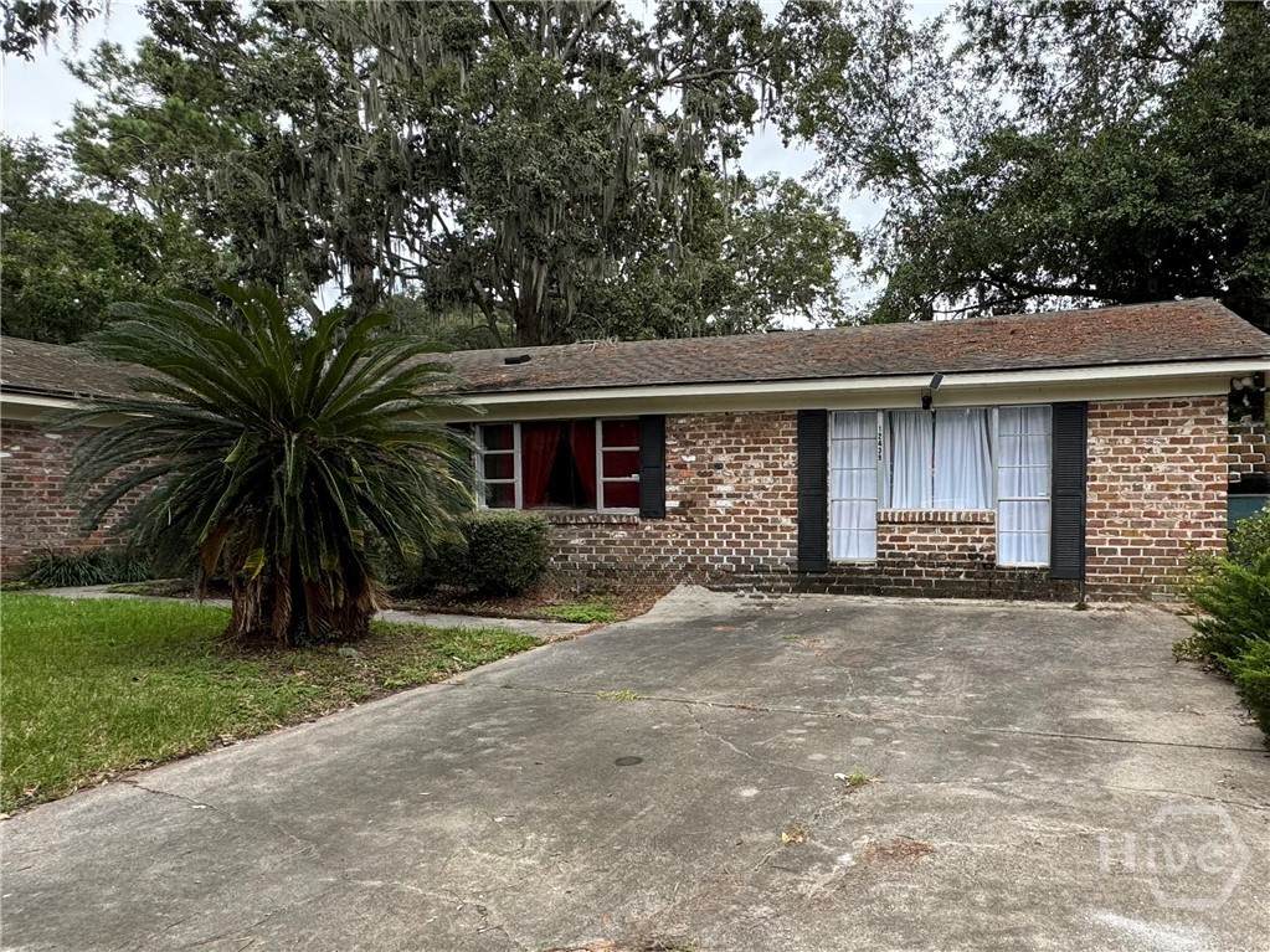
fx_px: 514
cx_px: 635
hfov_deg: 102.1
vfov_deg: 85.7
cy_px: 476
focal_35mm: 14
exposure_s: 1/322
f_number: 2.2
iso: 40
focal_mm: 2.22
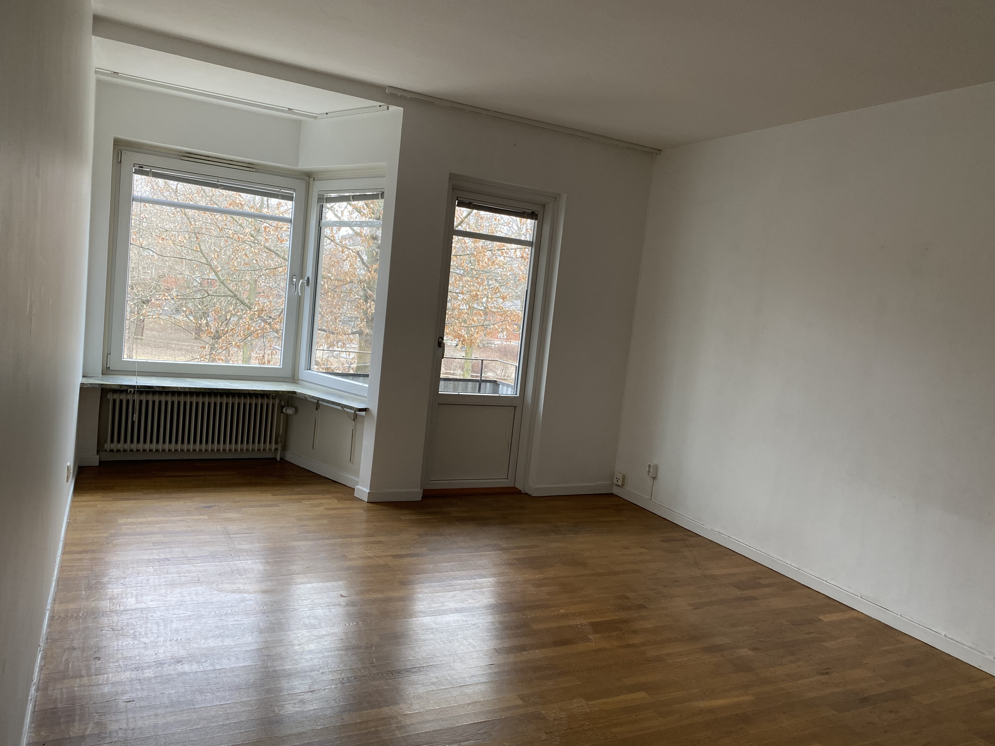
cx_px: 498
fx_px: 747
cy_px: 373
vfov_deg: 53.1
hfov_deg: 67.3
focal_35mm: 26
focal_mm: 4.25
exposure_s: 1/121
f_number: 1.8
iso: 100
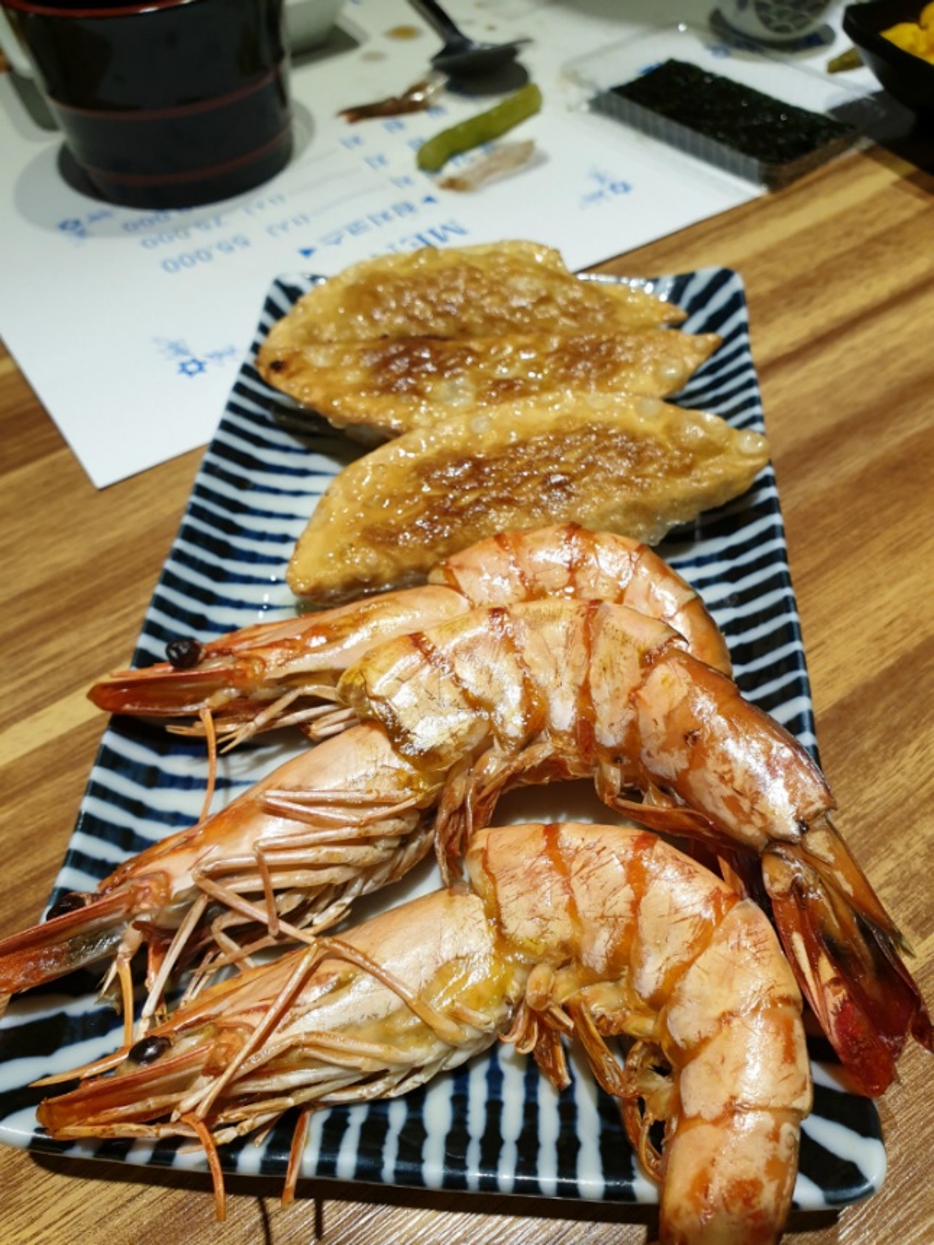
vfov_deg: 67.3
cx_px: 467
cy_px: 622
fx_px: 935
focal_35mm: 26
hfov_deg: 53.1
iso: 160
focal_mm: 4.3
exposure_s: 1/60
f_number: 2.4
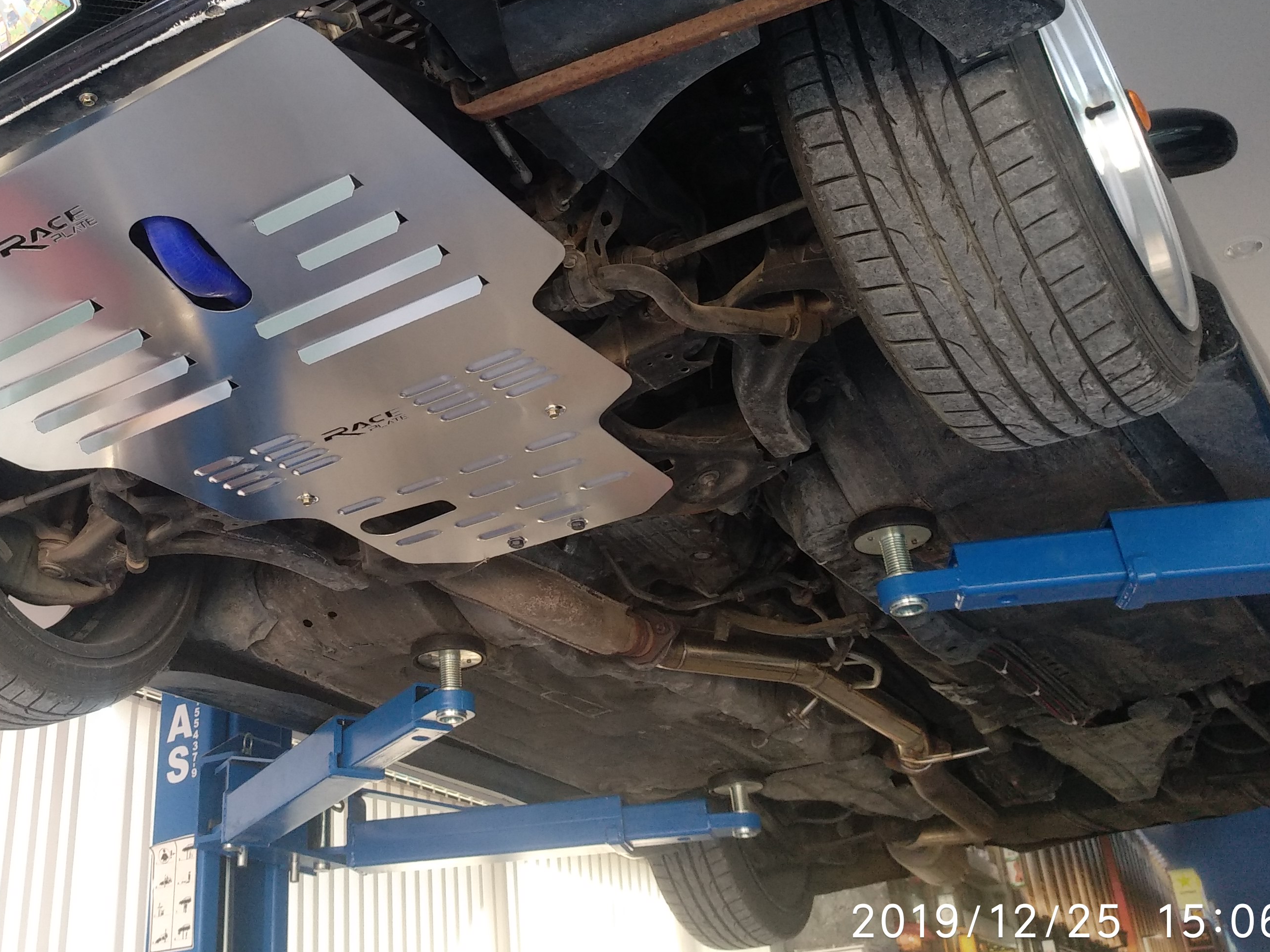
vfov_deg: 40.9
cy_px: 266
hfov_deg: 52.3
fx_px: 1247
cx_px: 364
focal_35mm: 34
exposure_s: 1/50
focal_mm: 3.81
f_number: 2.2
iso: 200
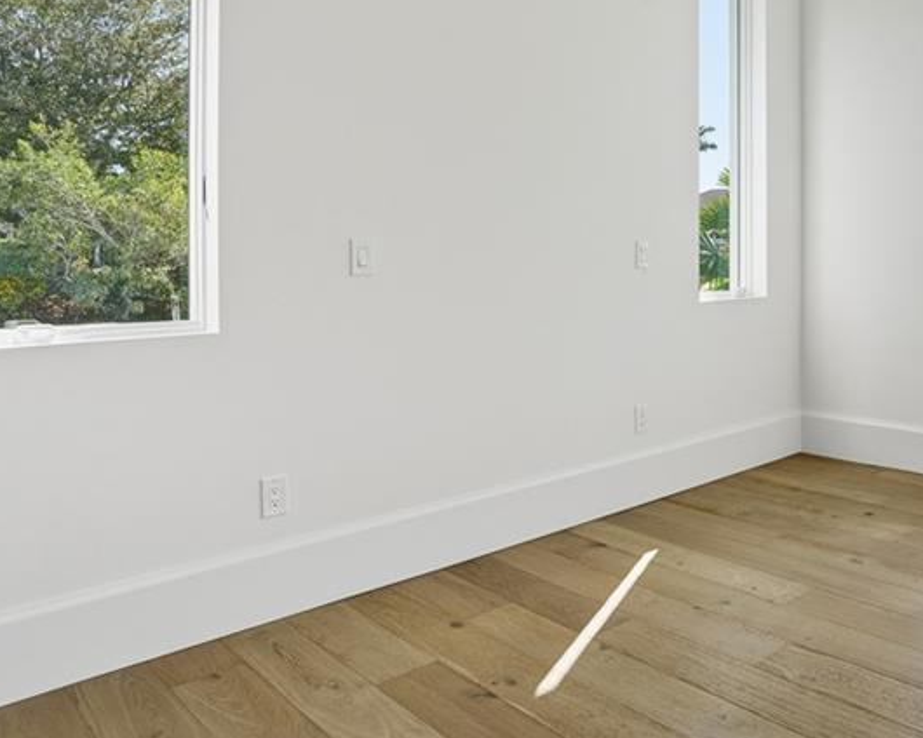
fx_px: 792
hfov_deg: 56.7
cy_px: 245
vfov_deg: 49.1
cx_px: 718
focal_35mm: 29
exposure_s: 1/1600
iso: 400
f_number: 9
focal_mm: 16
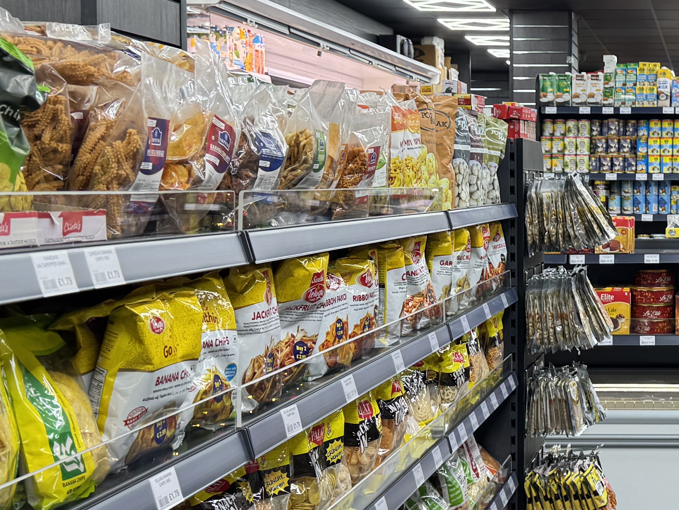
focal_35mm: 67
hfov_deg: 27.1
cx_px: 704
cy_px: 239
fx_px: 1314
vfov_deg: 21.9
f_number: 1.78
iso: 64
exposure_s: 1/100
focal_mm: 6.76
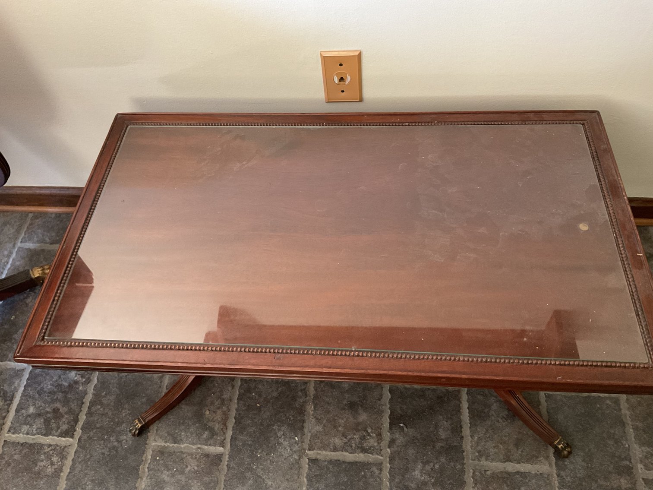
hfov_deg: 61.7
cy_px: 245
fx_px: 547
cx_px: 326
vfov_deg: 48.2
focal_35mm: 29
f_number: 1.8
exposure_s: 1/60
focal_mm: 3
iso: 160
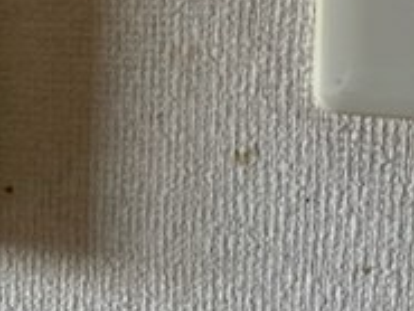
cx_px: -235
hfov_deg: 18.8
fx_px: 1077
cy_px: -72
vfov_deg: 15.8
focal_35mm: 90
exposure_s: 1/120
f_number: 1.6
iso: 64
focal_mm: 4.2
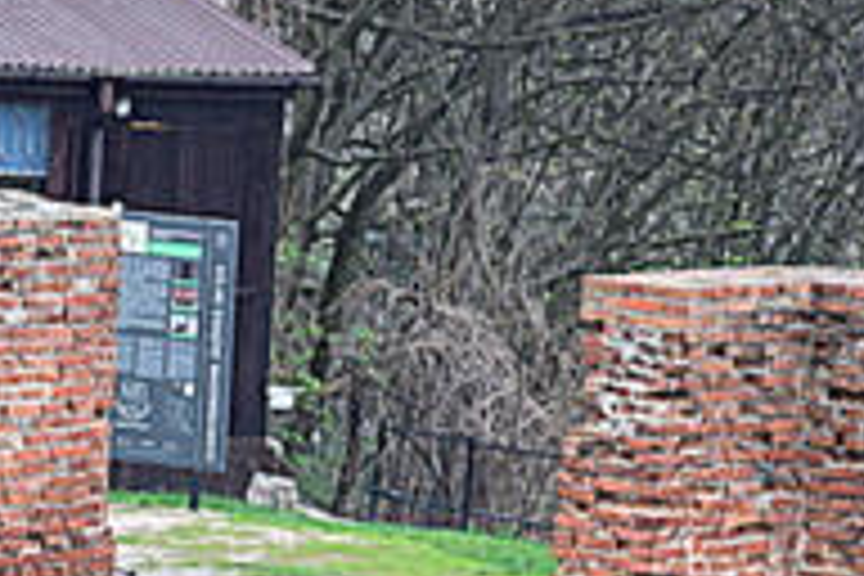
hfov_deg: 3.6
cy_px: 918
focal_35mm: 575
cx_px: 54
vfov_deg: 2.4
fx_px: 13799
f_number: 8
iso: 400
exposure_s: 1/50
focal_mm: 92
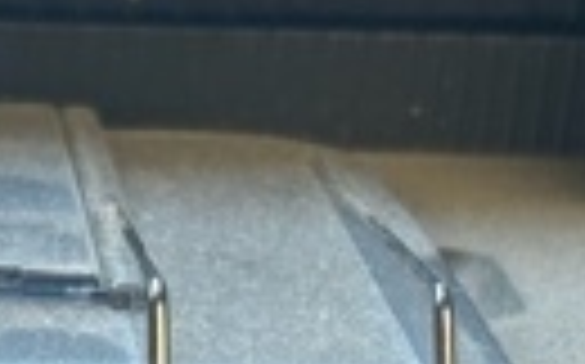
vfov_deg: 5.8
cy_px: 921
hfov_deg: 9.6
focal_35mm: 217
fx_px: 3457
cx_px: -32
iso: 100
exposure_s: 1/120
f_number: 1.5
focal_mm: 5.7
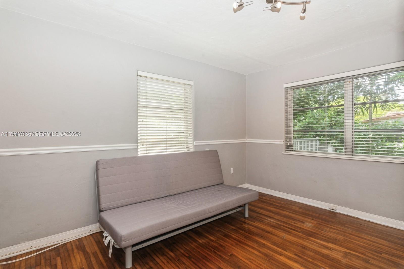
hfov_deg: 93.3
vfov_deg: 70.5
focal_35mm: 17
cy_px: 134
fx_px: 191
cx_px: 202
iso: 200
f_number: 8
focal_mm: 17
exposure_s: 1/40
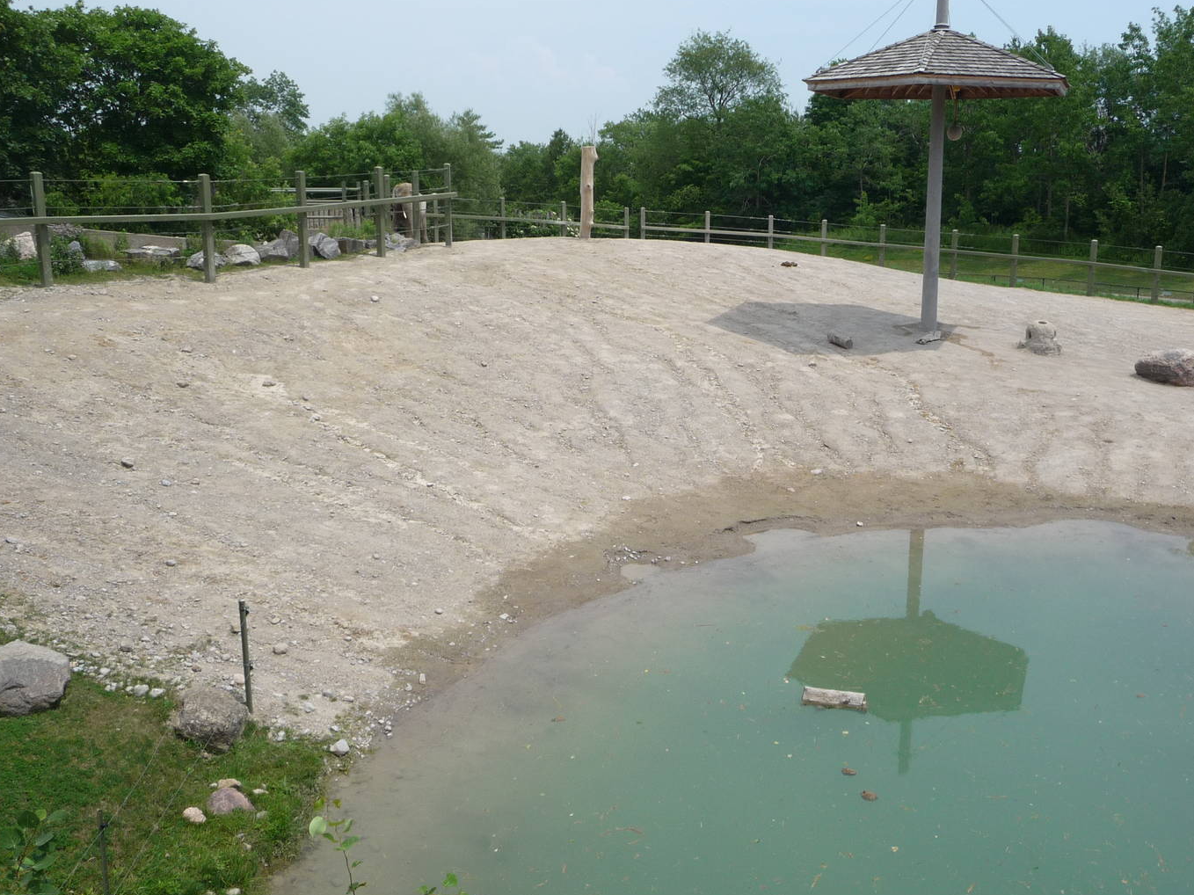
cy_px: 409
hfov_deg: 55.3
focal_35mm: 33
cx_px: 652
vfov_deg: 42.9
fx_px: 1138
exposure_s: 1/200
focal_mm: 4.7
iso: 100
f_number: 8
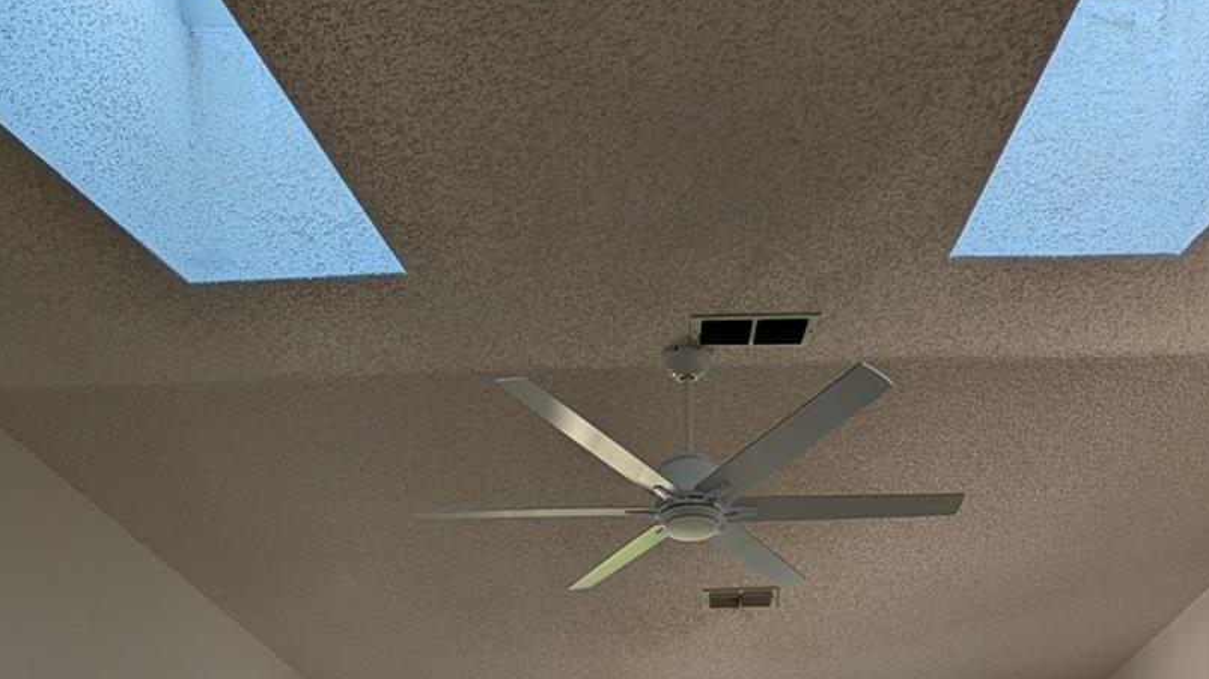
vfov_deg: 34.3
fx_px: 833
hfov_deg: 71.5
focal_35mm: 26
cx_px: 693
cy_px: 839
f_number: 1.7
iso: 48
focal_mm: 2.02
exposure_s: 1/107
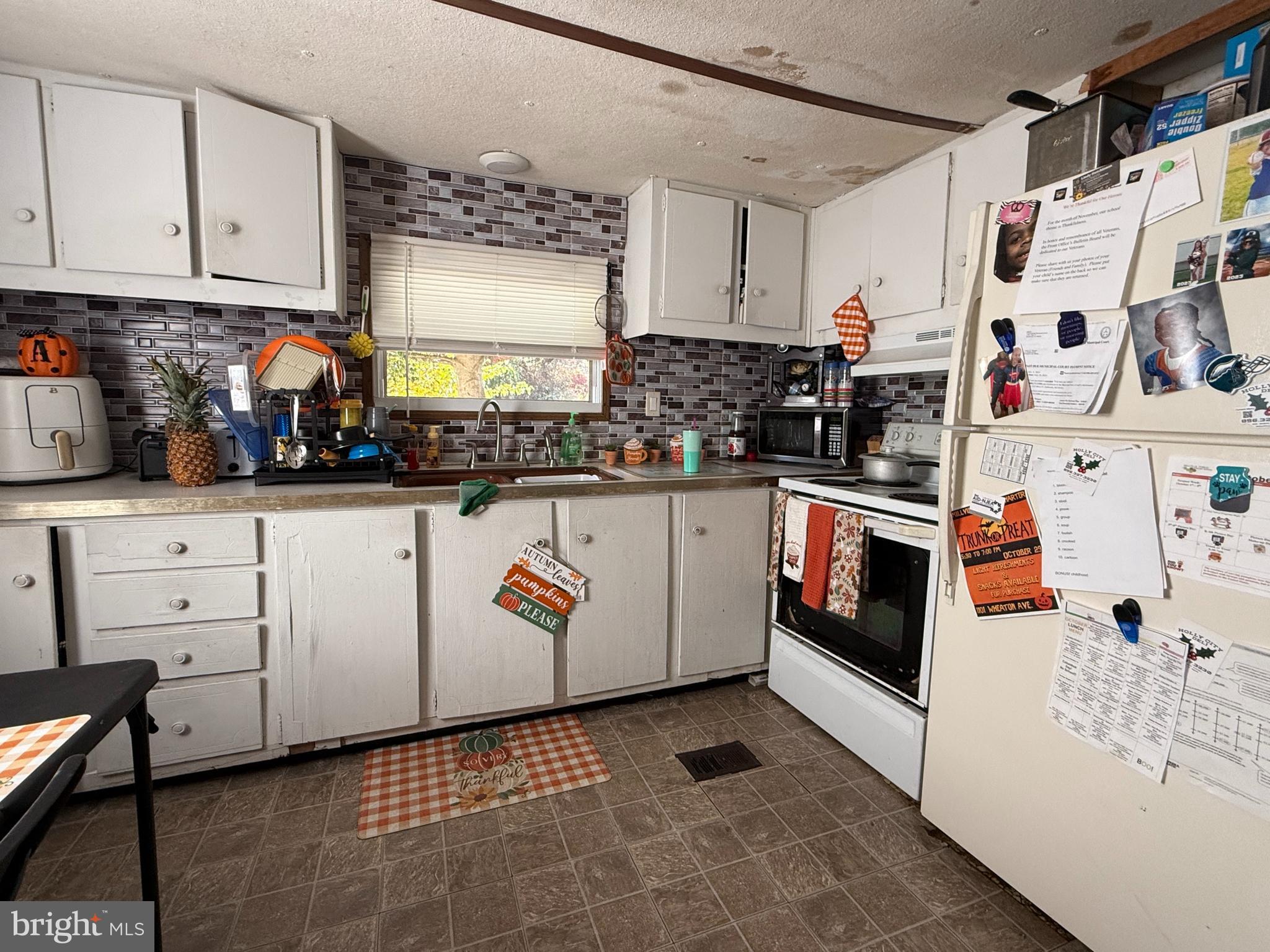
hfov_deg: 102.1
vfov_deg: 85.7
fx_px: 514
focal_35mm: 14
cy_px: 476
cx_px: 635
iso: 200
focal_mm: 2.22
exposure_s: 1/99
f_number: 2.2
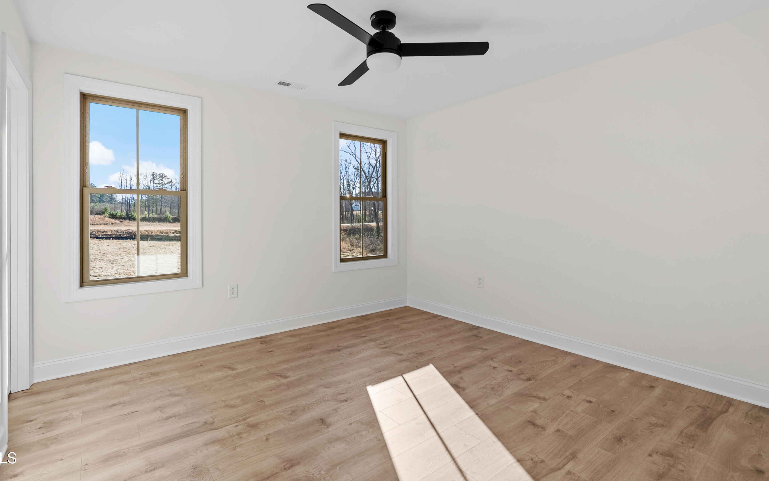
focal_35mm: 17
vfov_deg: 67.8
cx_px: 375
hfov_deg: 94.3
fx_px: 356
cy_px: 215
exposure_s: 1/60
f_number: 8
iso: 250
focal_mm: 16
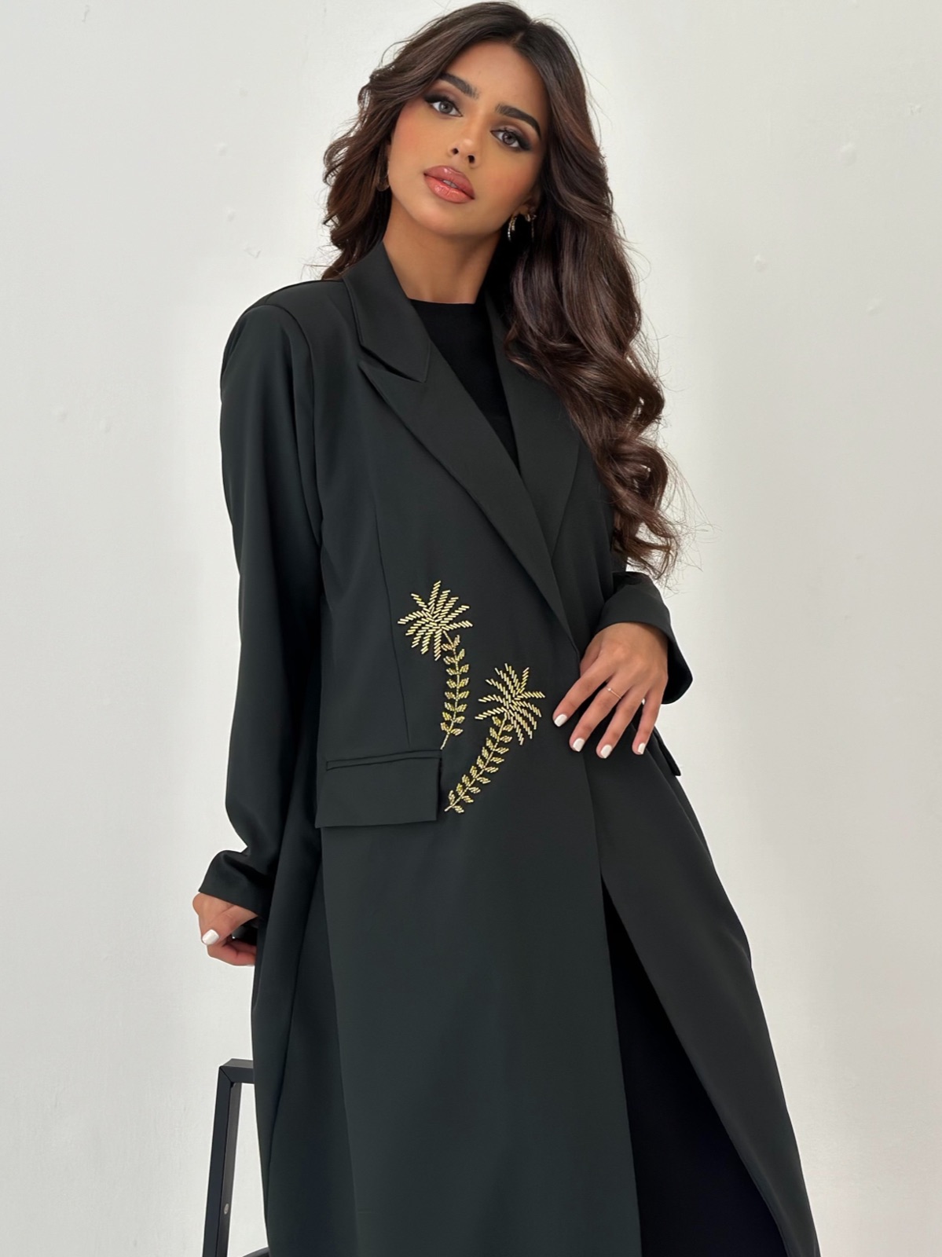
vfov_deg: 39.7
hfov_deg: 30.3
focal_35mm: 48
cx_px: 471
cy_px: 628
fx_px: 1743
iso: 64
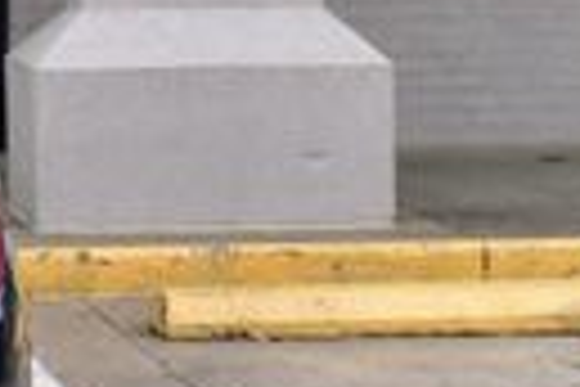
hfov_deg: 10.1
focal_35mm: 194
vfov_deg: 7.0
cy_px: -104
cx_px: -436
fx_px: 3125
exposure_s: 1/60
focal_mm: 26
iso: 400
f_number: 8
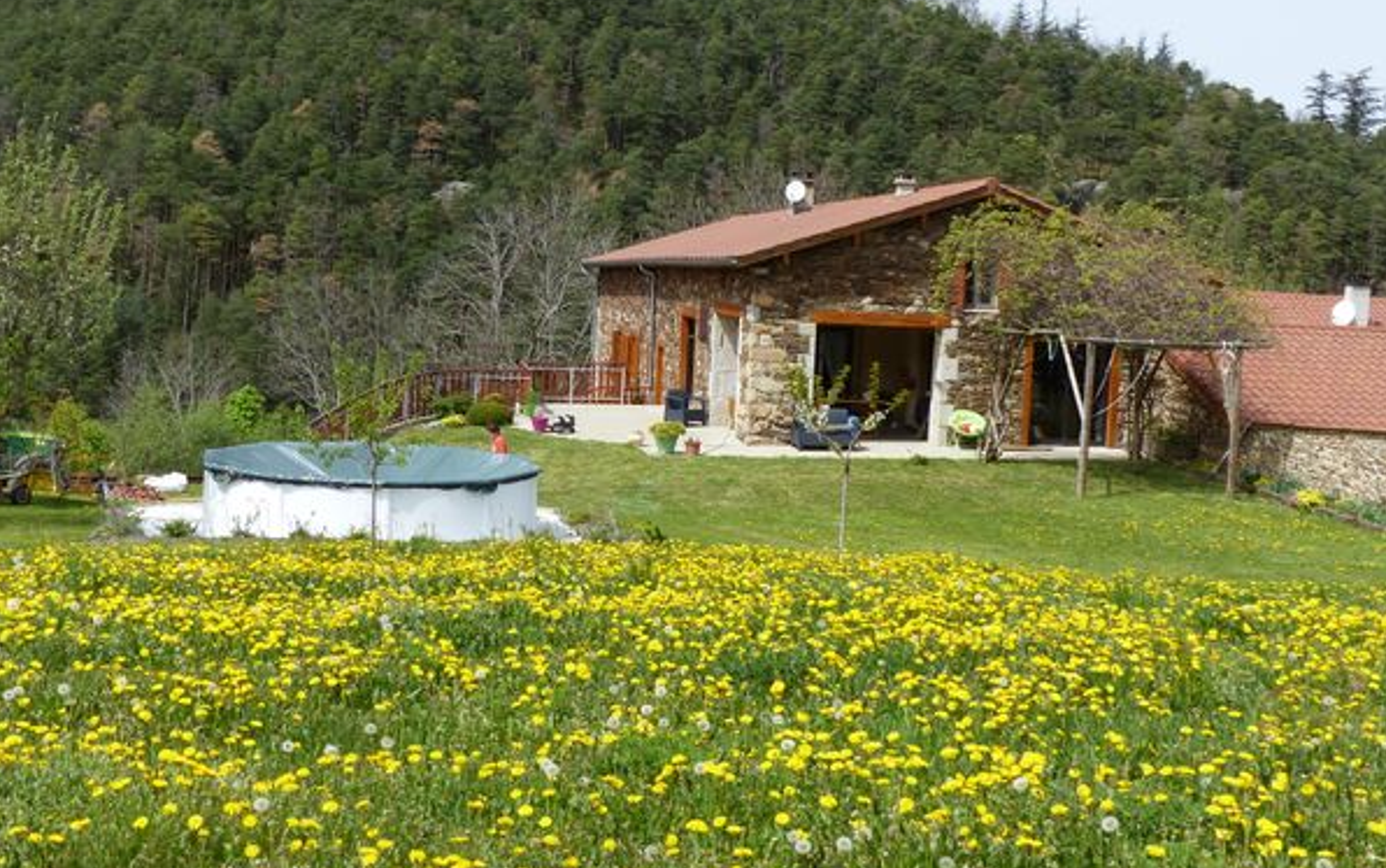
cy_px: 412
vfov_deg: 26.9
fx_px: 1814
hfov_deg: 41.8
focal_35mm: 48
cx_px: 693
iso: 100
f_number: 4
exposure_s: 1/640
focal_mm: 8.1
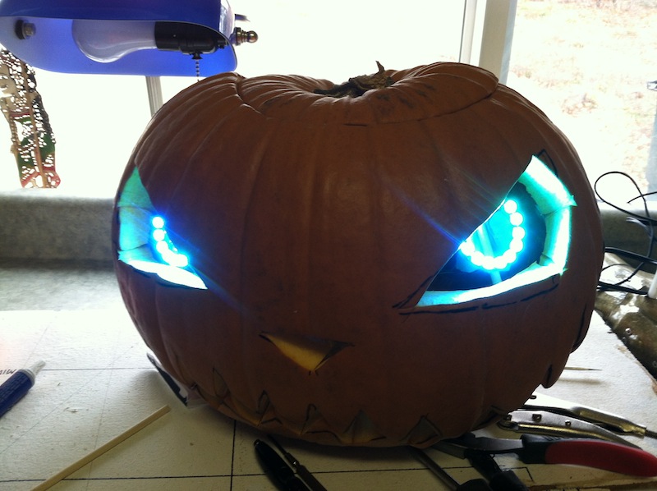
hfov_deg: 52.7
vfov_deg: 40.6
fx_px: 663
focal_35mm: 35
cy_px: 246
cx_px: 328
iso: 100
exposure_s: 1/15
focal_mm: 3.85
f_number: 2.8
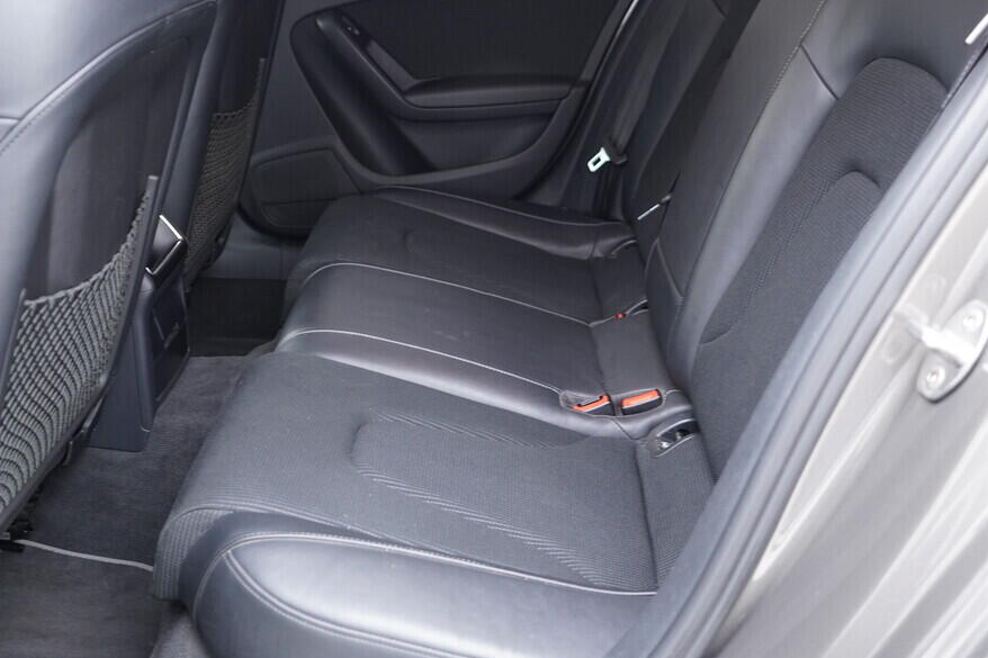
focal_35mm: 42
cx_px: 495
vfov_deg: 31.8
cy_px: 285
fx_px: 1152
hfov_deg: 46.4
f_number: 2.8
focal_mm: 24
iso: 1000
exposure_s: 1/40
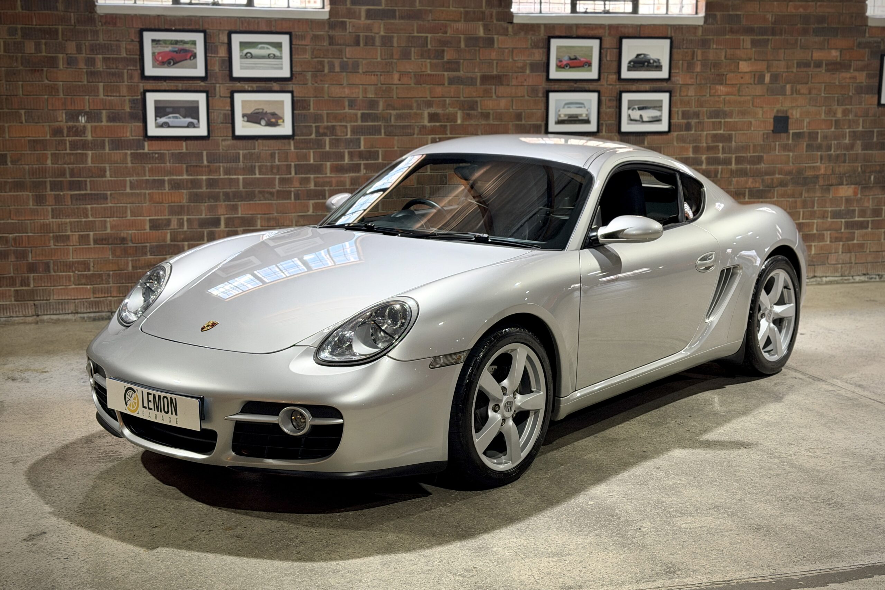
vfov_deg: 27.0
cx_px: 443
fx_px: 1229
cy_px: 264
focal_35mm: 50
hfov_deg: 39.6
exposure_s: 1/100
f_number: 1.78
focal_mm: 6.76
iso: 320
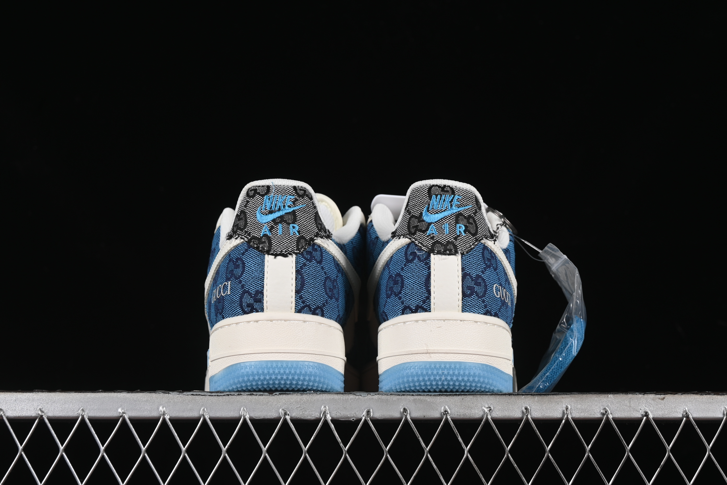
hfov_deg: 27.0
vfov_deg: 18.2
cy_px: 242
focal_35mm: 75
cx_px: 364
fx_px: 1514
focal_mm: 50
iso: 160
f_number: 8
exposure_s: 1/80
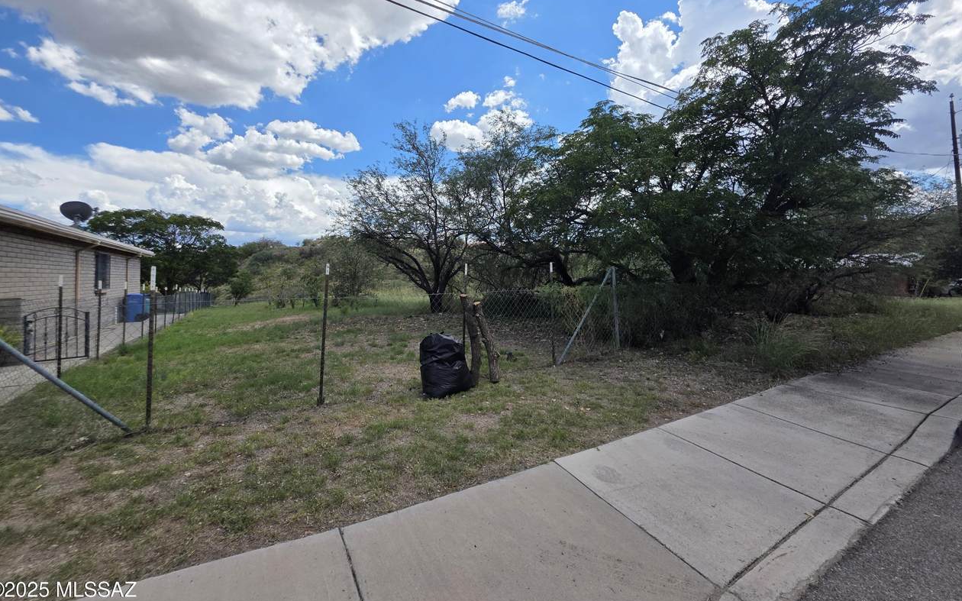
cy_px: 257
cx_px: 476
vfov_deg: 78.1
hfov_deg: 105.3
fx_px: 367
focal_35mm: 14
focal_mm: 2.2
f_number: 1.9
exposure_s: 1/2497
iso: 40
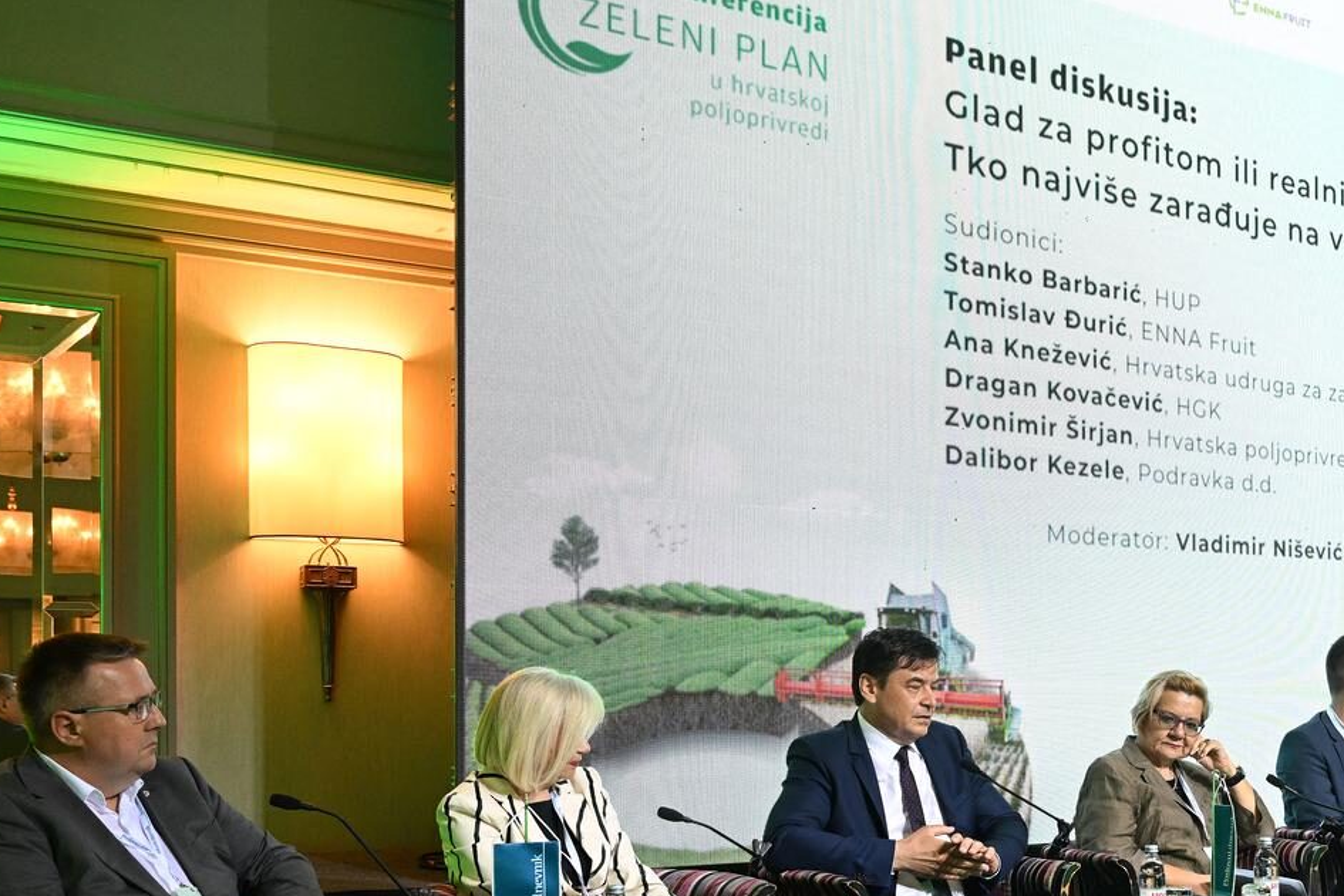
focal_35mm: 45
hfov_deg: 42.4
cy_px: 688
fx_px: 1674
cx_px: 1003
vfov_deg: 29.4
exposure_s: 1/80
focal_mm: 26.5
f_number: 5.6
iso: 2800
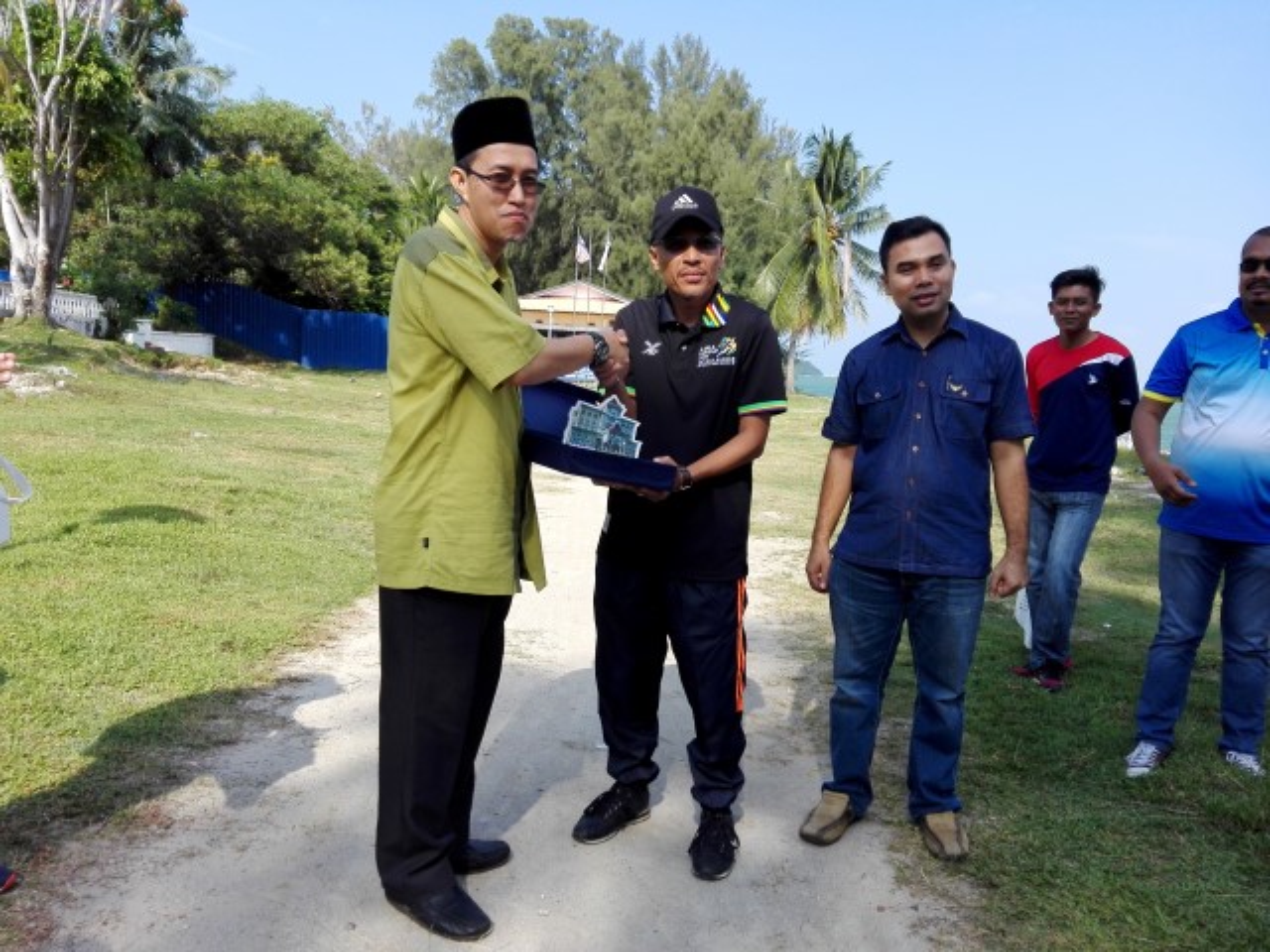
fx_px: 991
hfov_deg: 65.3
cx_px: 635
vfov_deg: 51.4
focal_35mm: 27
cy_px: 476
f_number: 2
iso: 100
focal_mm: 3.68
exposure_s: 1/854
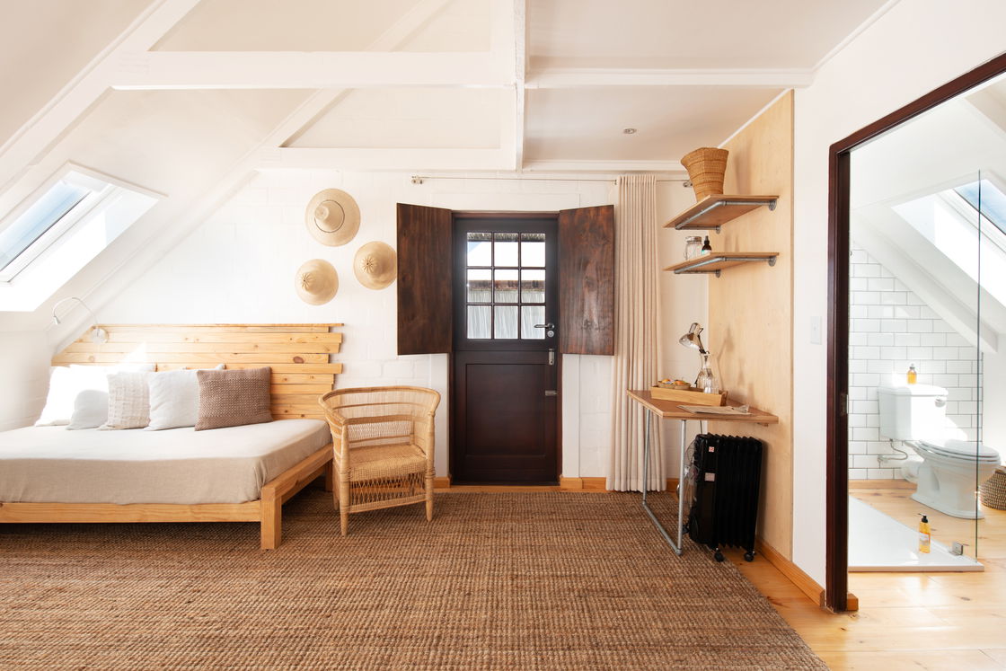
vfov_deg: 73.8
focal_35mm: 16
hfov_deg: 96.7
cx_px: 503
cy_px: 336
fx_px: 447
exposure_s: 1/8
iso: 100
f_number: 7.1
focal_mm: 16
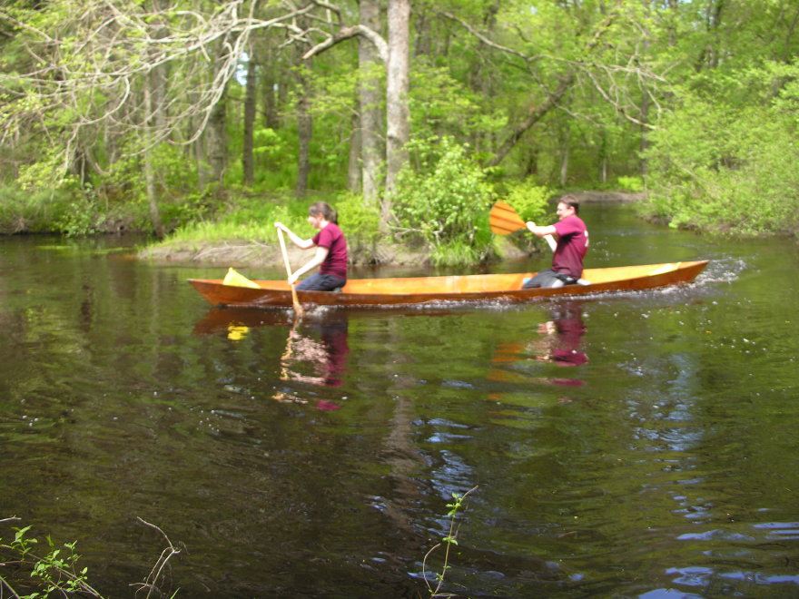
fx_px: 808
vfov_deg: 40.7
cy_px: 300
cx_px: 400
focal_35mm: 35
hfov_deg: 52.6
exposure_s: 1/125
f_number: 2.8
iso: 50
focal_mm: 8.9
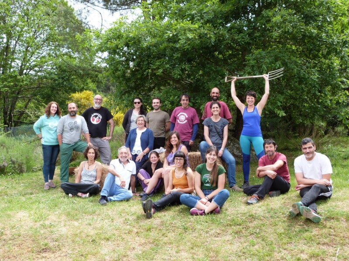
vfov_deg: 33.6
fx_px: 434
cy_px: 130
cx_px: 174
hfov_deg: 43.9
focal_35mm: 43
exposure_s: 1/200
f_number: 4
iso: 100
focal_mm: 7.6
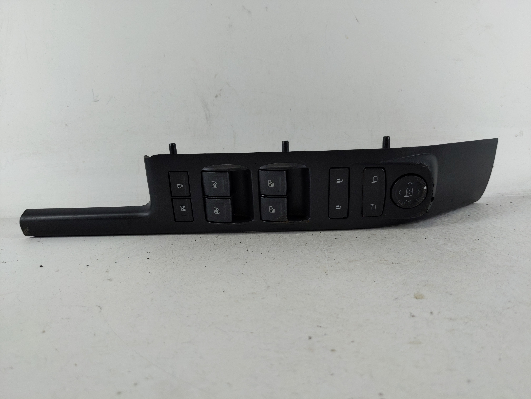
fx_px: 383
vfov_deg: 54.9
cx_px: 266
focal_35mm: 25
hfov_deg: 69.4
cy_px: 200
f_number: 1.73
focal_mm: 4.38
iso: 61
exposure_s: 1/146
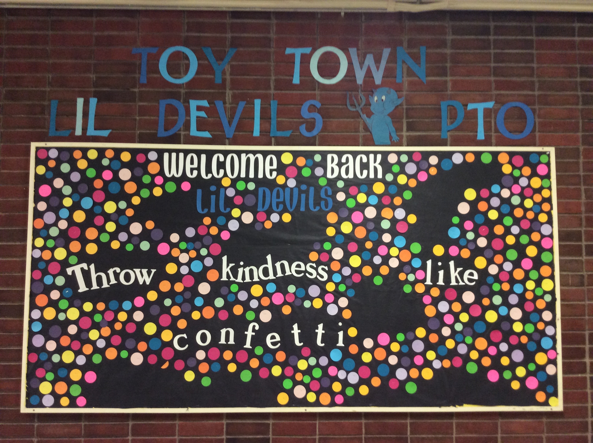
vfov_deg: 44.1
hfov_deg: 56.9
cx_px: 296
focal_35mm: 32
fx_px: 547
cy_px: 222
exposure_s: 1/24
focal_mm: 3.3
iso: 125
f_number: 2.4
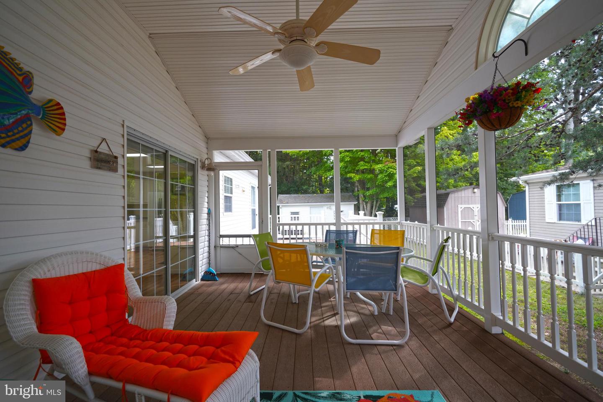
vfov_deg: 73.7
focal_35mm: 16
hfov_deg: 96.7
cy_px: 201
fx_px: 268
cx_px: 302
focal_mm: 16
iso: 320
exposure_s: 1/160
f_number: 4
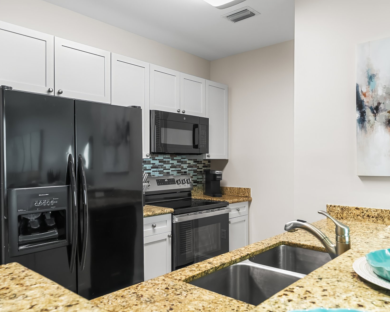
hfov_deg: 61.8
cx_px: 228
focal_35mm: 28
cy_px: 161
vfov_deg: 51.5
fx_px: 323
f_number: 8
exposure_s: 1/40
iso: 12800
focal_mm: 24
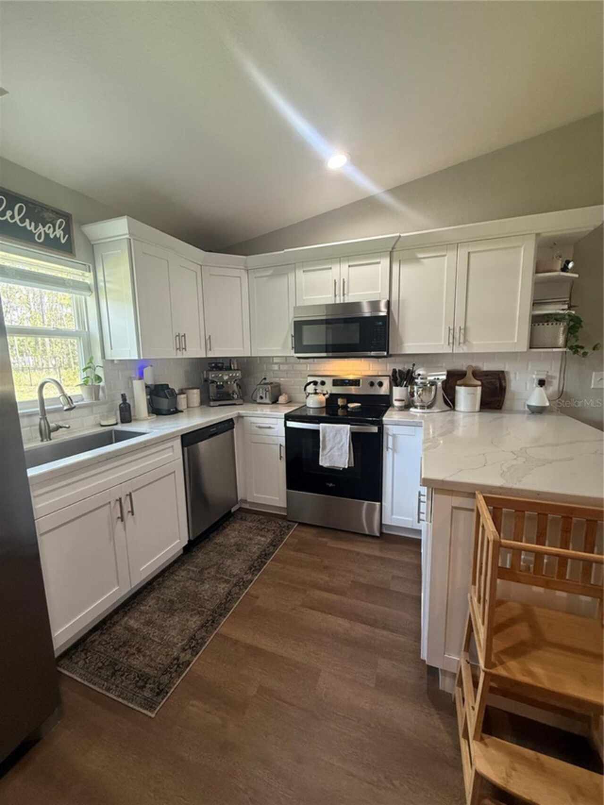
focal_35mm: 14
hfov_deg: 85.7
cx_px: 302
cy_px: 402
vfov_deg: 102.1
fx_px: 326
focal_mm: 2.22
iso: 320
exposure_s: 1/120
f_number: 2.2
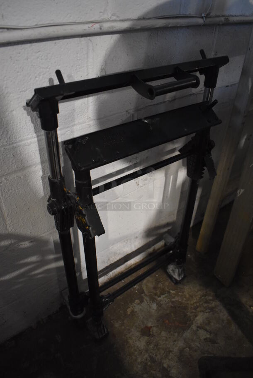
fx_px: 284
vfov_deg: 67.3
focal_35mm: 27
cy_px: 189
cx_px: 126
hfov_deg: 48.0
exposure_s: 1/125
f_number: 3.5
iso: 3200
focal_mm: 18
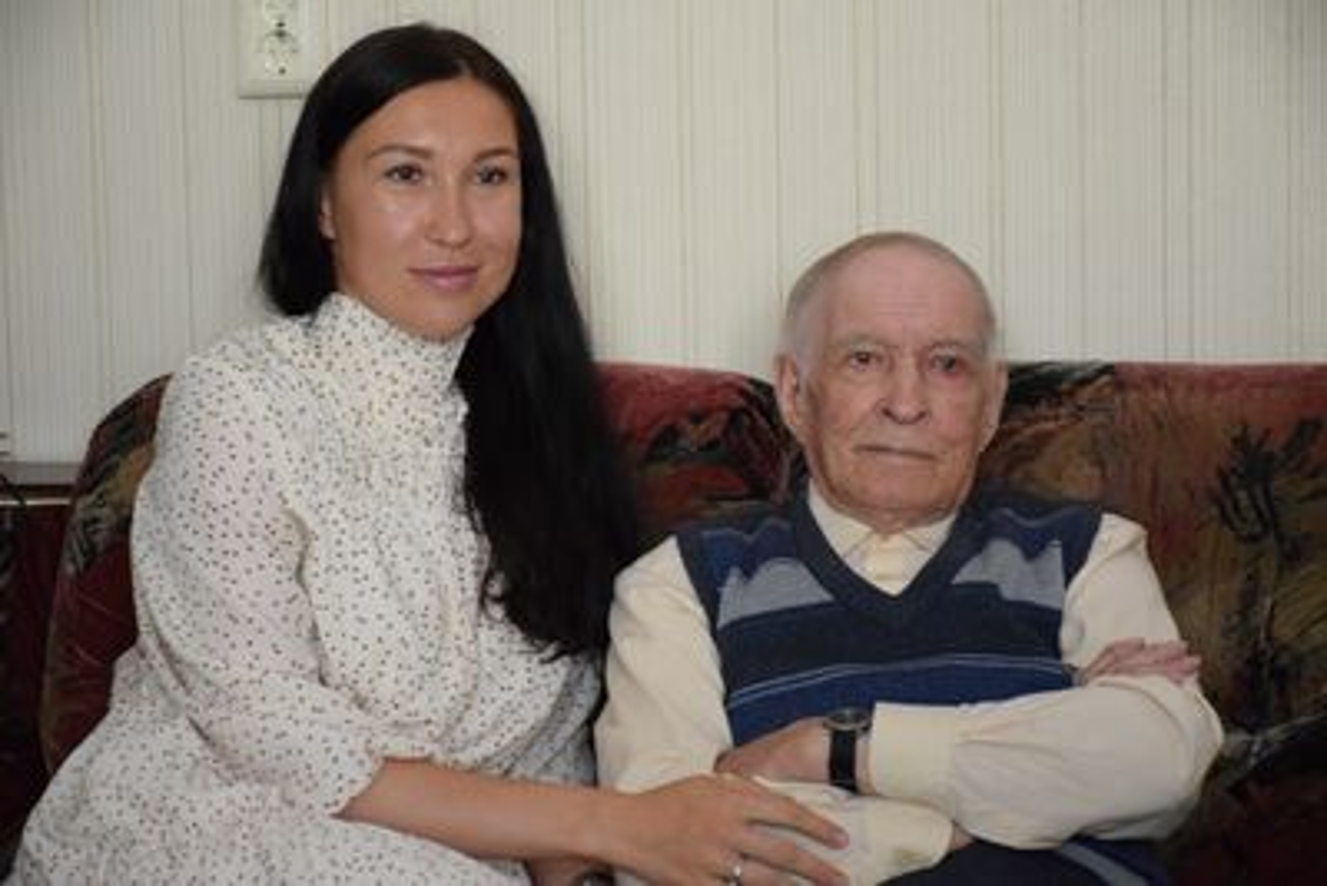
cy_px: 443
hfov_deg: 19.4
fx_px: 3872
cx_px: 664
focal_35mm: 105
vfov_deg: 13.1
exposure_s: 1/50
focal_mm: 70
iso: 3200
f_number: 5
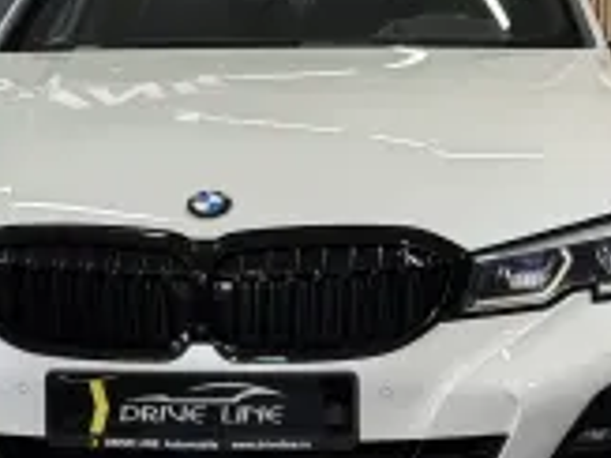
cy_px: 225
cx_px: 274
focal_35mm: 106
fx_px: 1870
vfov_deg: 13.9
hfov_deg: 18.6
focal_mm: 6.76
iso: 64
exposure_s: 1/100
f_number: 1.78
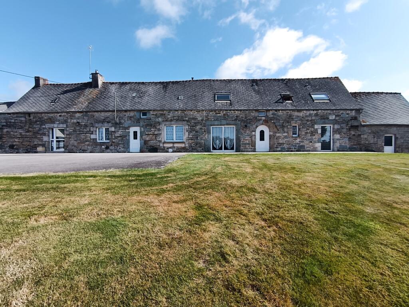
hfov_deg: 91.0
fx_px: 201
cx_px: 204
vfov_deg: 74.7
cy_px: 154
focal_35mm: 17
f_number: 2.2
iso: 103
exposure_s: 1/933
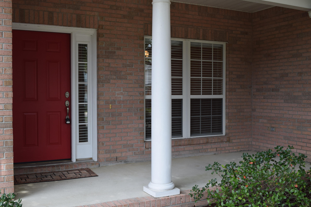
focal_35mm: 40
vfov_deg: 33.0
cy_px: 104
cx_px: 156
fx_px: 350
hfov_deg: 47.9
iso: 400
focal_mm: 27
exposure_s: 1/250
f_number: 8
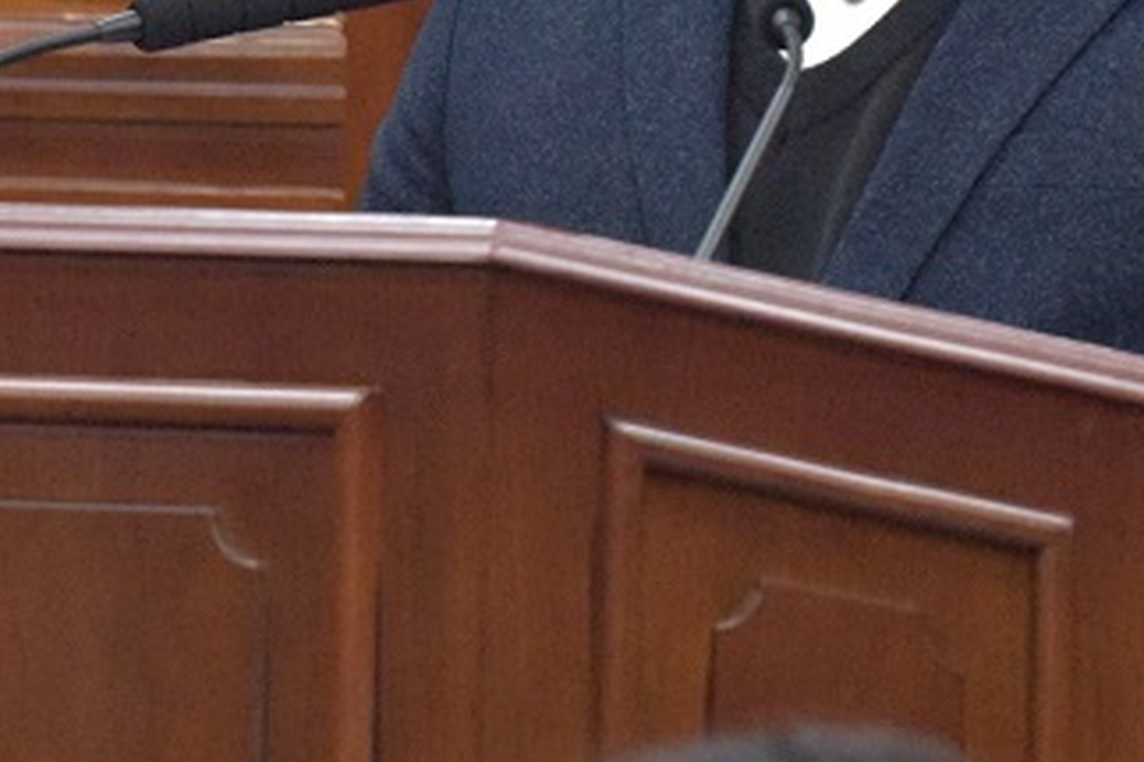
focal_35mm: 774
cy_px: -94
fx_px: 24582
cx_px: 808
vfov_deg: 1.8
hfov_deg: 2.7
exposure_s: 1/250
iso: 12800
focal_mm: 250
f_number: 9
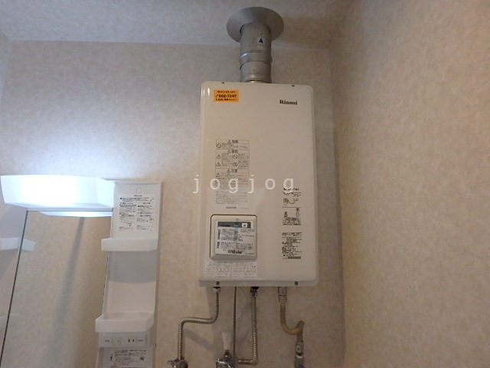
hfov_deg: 79.0
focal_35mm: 21
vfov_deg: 63.4
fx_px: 297
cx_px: 245
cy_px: 184
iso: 640
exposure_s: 1/125
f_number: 3.5
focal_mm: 3.7
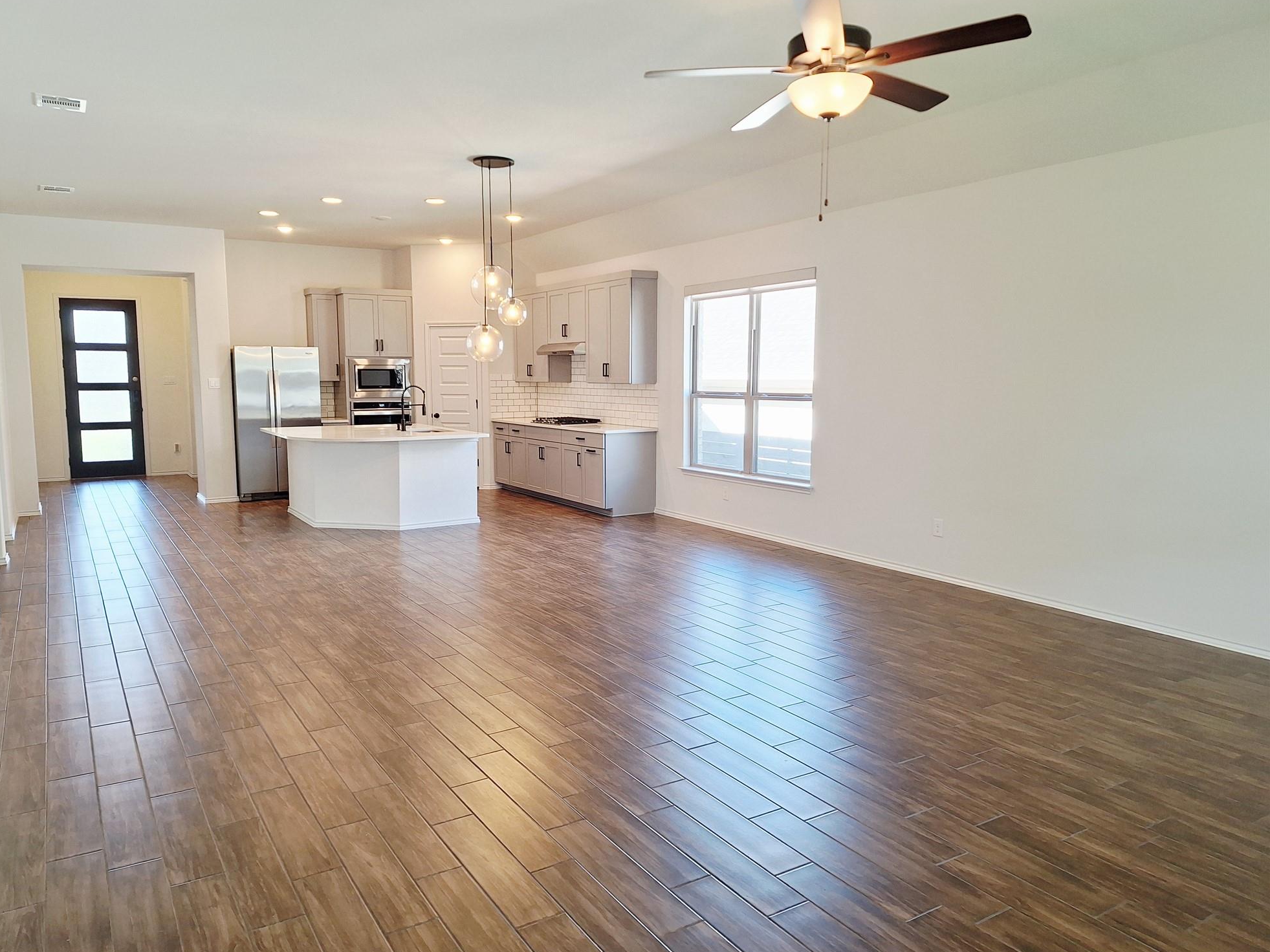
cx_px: 608
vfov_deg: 56.8
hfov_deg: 71.6
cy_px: 469
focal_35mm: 24
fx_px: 880
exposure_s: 1/120
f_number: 1.8
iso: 80
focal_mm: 5.54
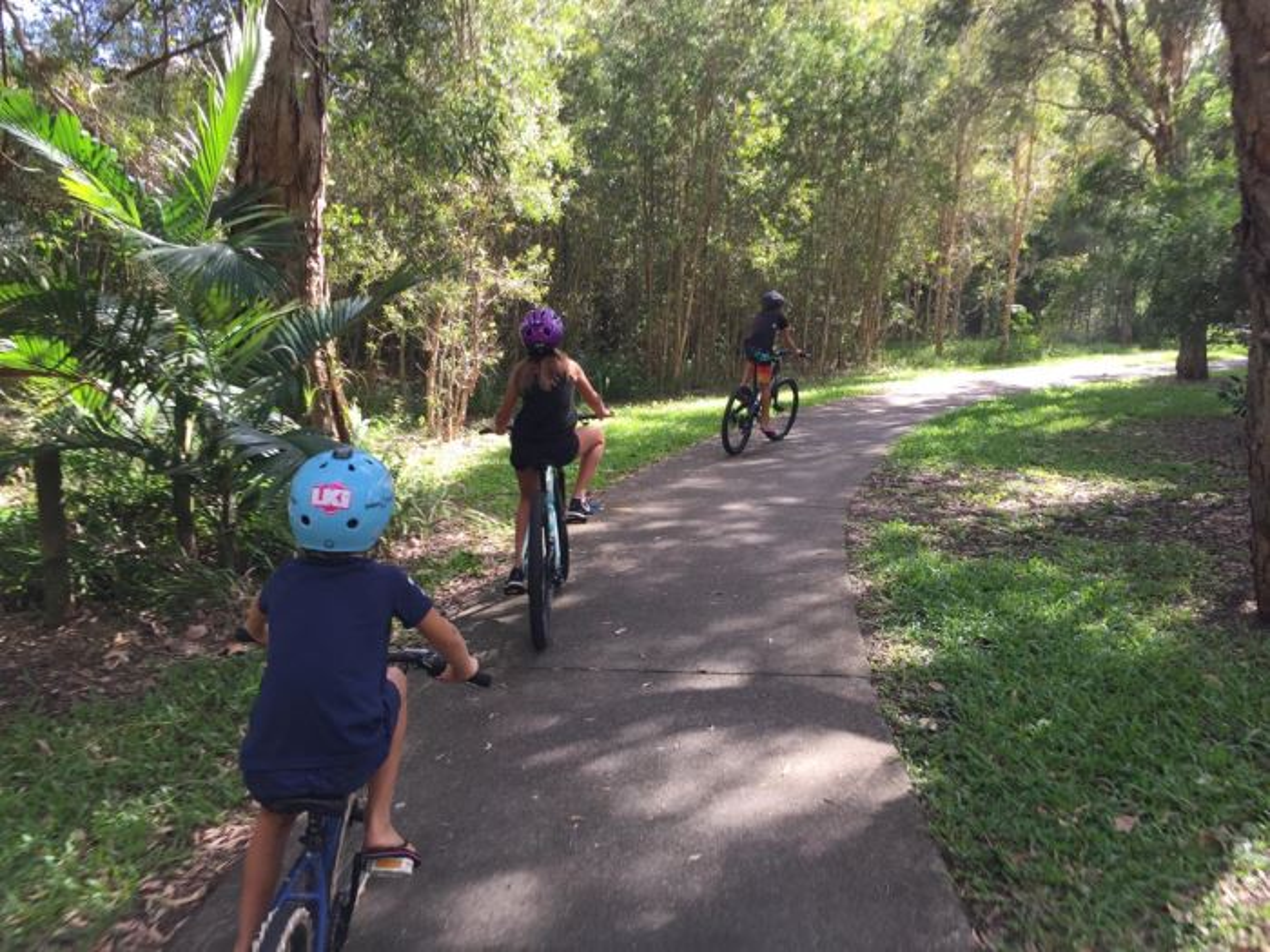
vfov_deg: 48.2
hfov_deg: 61.7
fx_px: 1064
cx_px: 635
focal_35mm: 29
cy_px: 476
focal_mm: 4.15
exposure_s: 1/157
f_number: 2.2
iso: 32
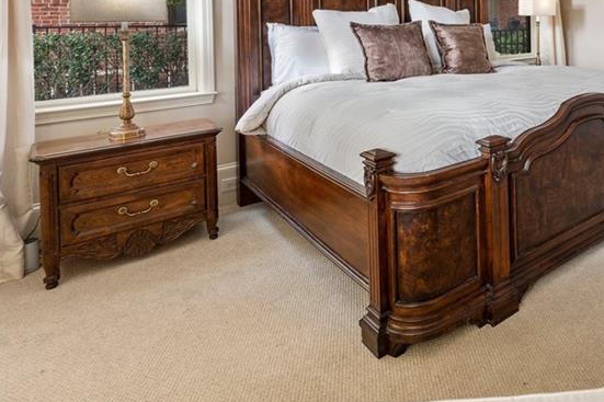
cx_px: 552
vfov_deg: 44.7
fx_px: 436
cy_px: 35
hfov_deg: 58.5
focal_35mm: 26
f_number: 8
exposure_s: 1/20
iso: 320
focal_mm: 14
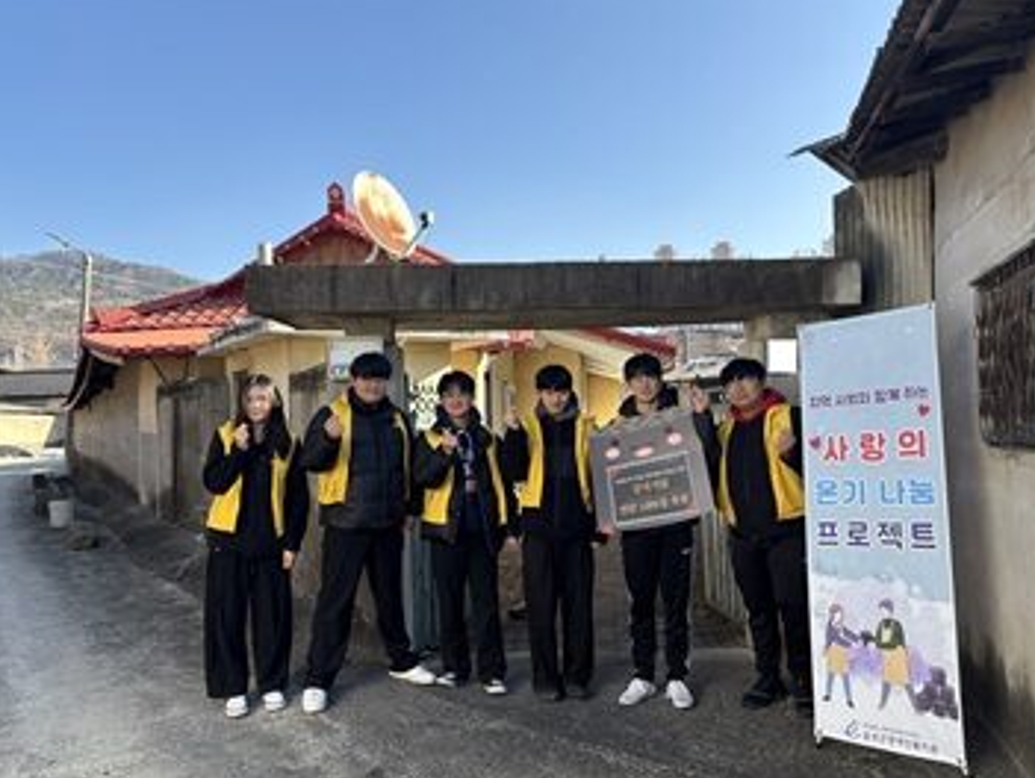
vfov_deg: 51.4
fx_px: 808
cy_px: 389
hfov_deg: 65.3
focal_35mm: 27
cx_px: 526
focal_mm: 5.96
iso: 50
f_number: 1.6
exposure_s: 1/1451
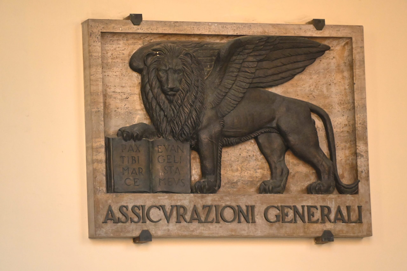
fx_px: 3389
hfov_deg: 6.9
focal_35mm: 300
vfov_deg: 4.6
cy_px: 136
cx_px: 204
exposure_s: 1/1000
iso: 8000
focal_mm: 300
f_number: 5.6
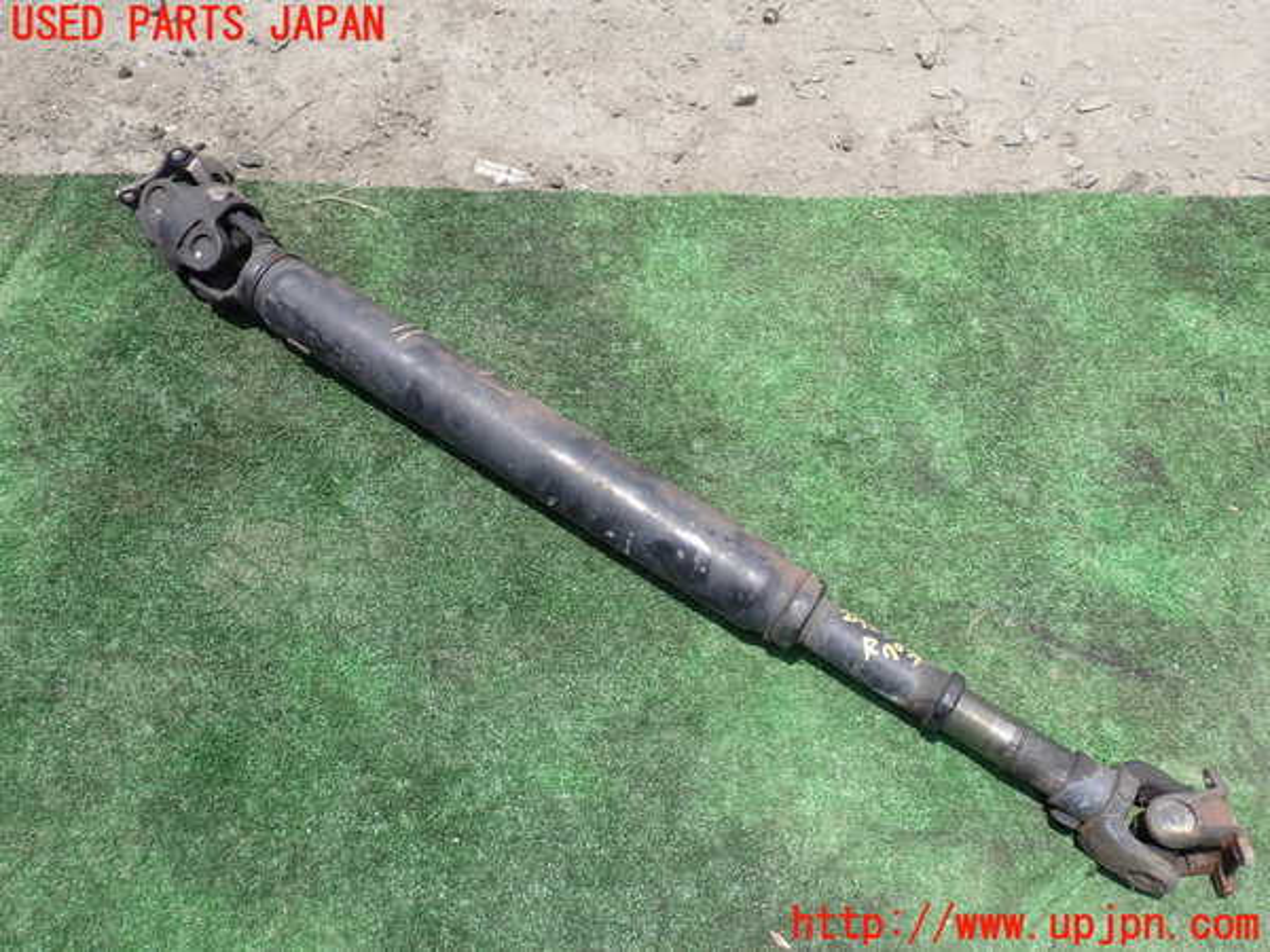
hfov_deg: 60.0
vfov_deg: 46.8
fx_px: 1101
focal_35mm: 30
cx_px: 635
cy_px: 476
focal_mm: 5.4
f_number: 3.2
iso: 100
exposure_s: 1/640
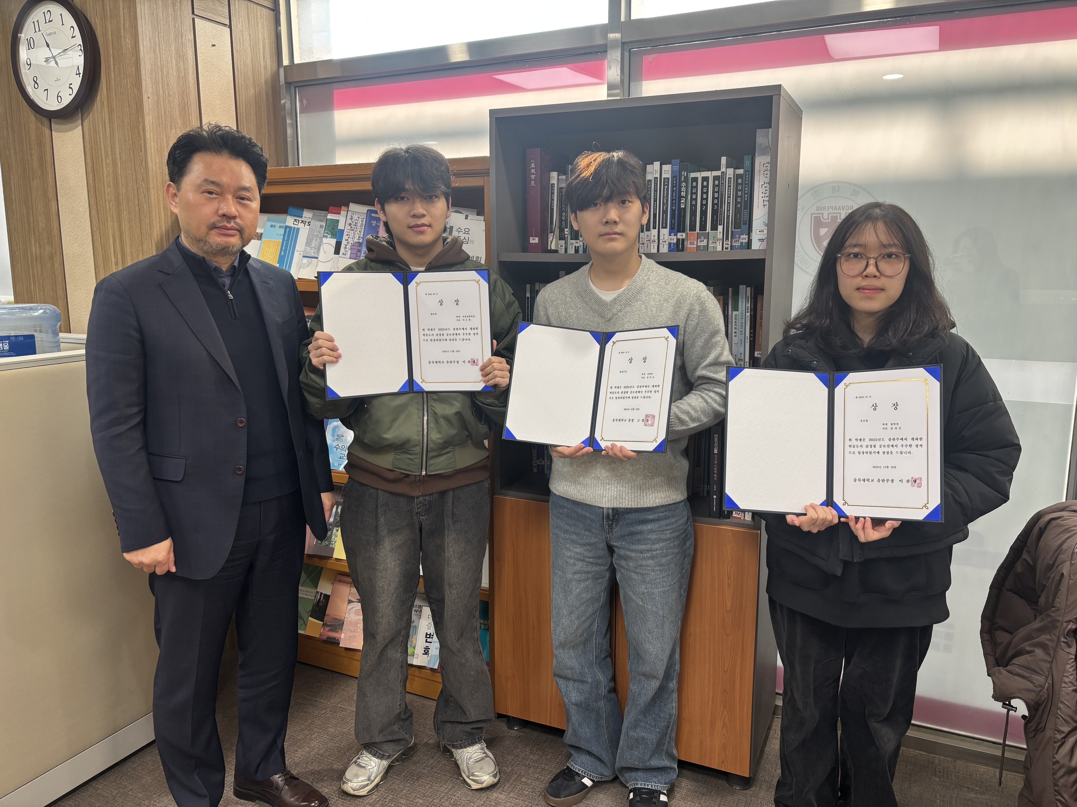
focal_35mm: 26
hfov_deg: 67.3
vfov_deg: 53.1
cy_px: 404
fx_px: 809
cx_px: 538
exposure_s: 1/60
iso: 64
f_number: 1.6
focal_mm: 5.96
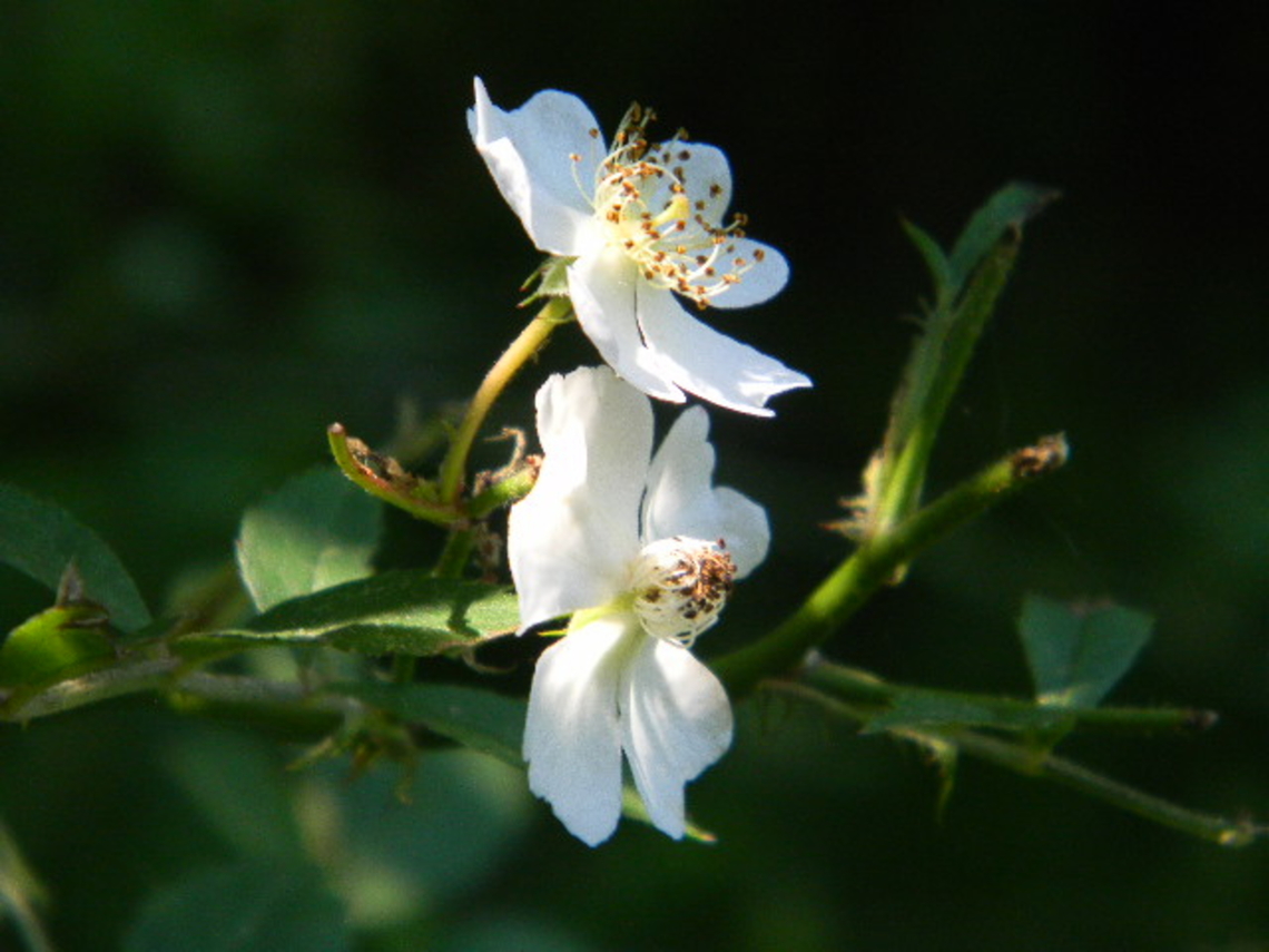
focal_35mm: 183
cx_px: 634
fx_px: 6709
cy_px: 476
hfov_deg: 10.8
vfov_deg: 8.1
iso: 246
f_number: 5.2
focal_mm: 33.1
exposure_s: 1/124
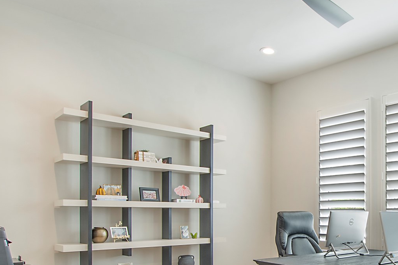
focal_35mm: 32
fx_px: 354
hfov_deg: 54.3
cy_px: 215
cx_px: 323
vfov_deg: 39.4
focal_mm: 10
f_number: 7.1
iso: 100
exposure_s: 1/15
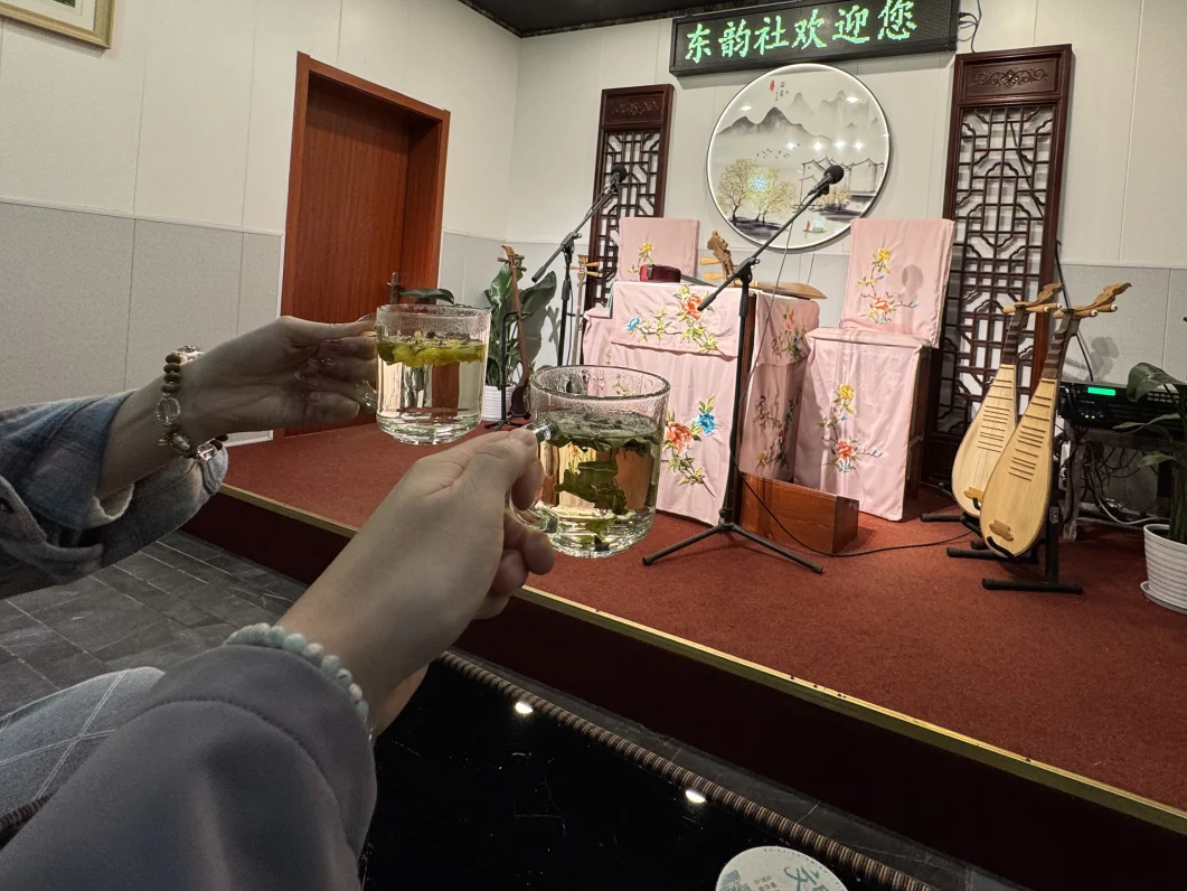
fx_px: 652
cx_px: 669
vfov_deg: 66.9
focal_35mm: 19
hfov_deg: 84.2
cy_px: 300
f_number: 2.2
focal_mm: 2.22
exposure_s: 1/78
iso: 100
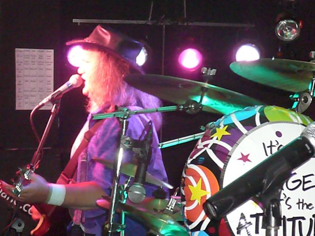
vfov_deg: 10.0
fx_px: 1347
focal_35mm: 148
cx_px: 158
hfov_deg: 13.3
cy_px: 118
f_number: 4
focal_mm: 22
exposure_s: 1/15
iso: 1600
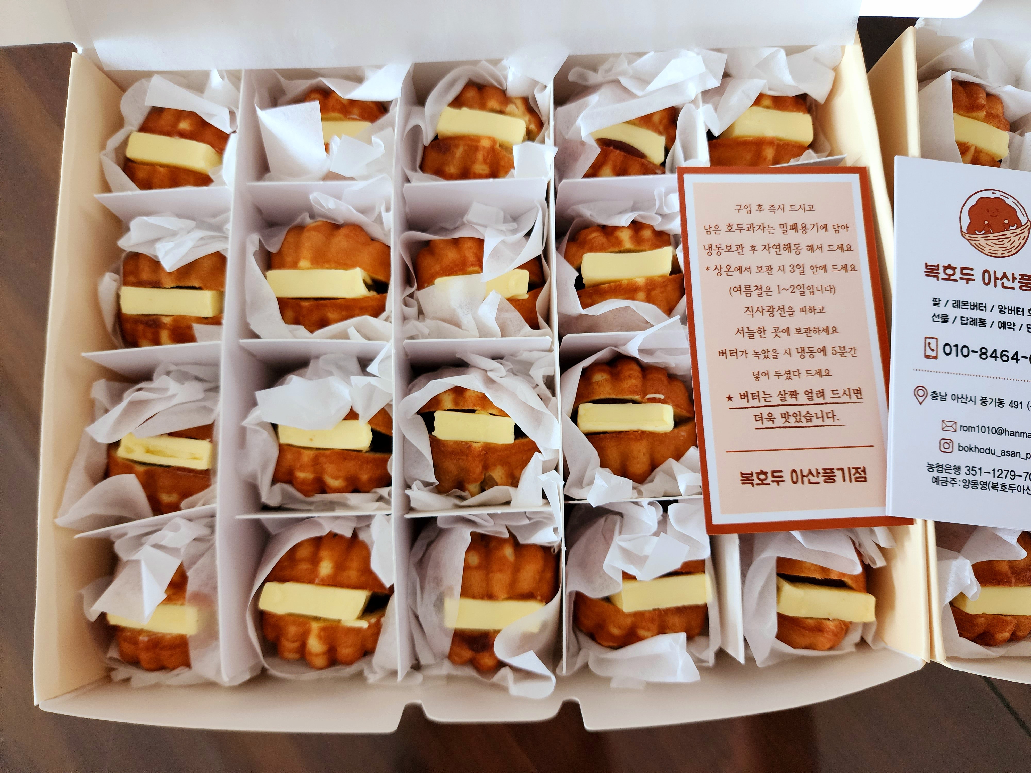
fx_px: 685
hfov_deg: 73.9
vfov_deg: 58.9
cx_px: 516
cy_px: 386
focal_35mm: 23
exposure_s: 1/100
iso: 400
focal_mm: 6.4
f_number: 1.8
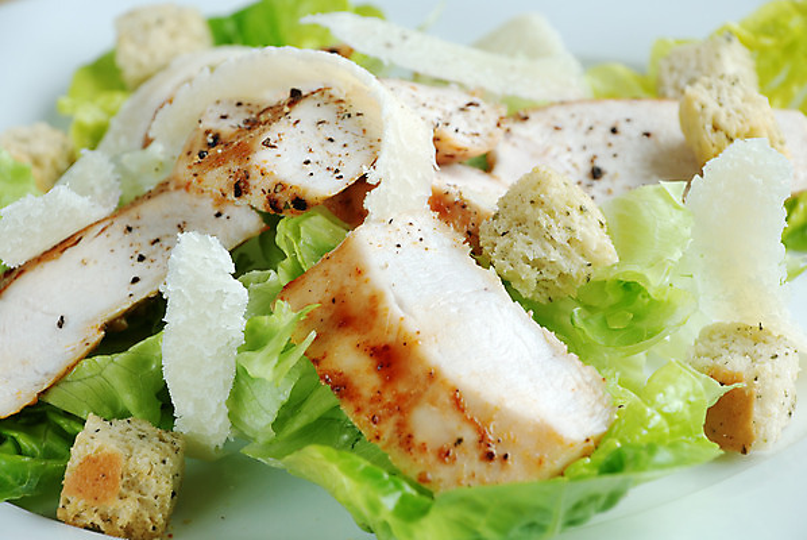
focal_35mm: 202
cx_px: 404
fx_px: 4544
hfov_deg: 10.1
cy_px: 270
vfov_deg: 6.8
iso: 100
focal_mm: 135
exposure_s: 1/5
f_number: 11
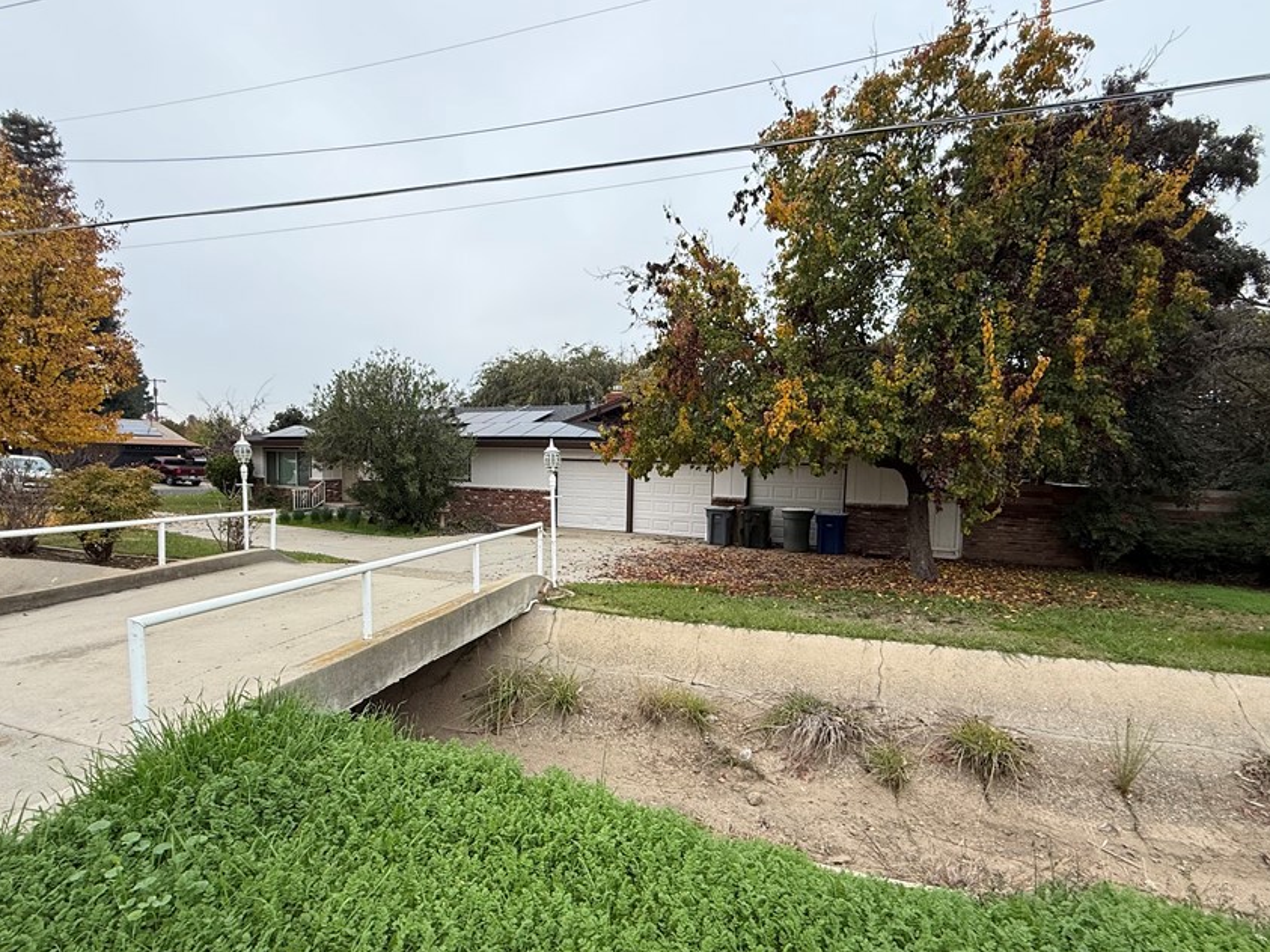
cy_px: 506
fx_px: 624
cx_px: 591
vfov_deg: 74.6
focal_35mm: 17
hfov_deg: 90.9
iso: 80
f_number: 2.2
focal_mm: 2.22
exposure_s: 1/99
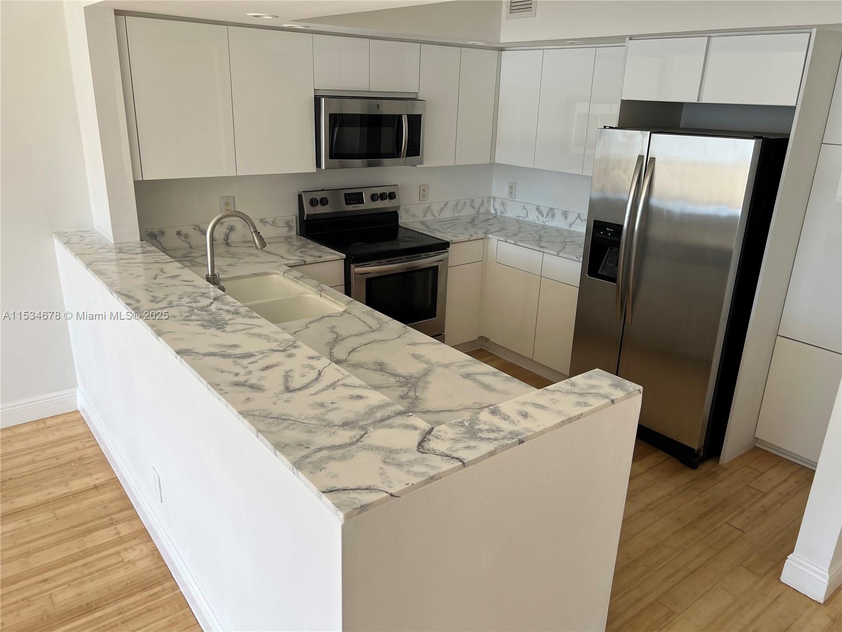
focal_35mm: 26
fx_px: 632
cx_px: 421
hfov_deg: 67.3
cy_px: 316
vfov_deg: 53.1
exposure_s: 1/190
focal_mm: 5.7
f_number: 1.5
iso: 40
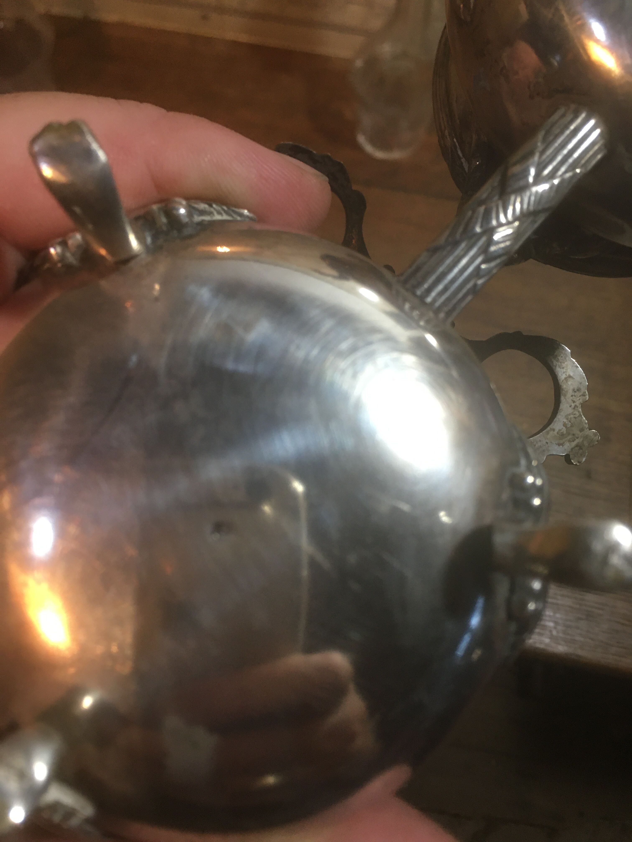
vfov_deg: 61.7
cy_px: 421
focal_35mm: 29
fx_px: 706
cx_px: 316
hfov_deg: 48.2
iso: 125
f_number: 2.2
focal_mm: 4.15
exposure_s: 1/33
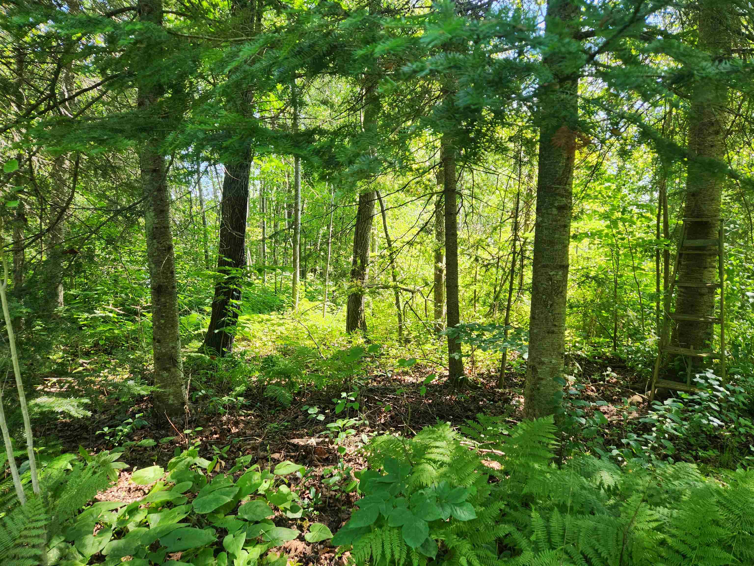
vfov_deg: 58.9
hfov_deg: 73.9
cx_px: 377
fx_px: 501
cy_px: 283
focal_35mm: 23
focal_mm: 5.4
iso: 50
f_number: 1.8
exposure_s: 1/180
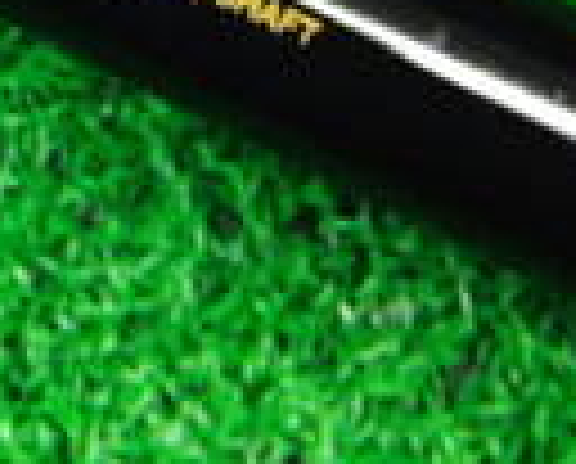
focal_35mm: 180
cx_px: -801
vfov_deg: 8.1
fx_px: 3076
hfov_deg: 9.5
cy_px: -536
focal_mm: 6.42
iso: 400
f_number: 3.6
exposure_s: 1/15
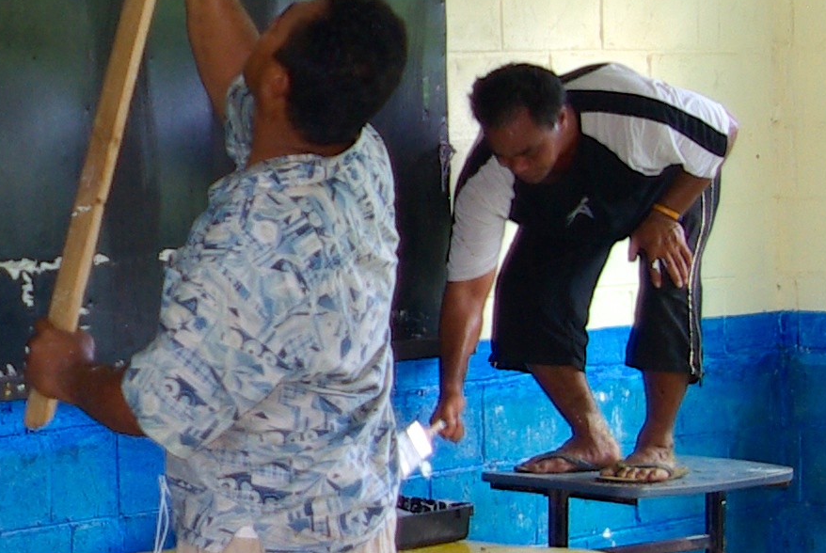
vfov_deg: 9.0
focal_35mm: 152
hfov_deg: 13.2
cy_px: 95
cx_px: -97
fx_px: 3497
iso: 200
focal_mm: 23
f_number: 4
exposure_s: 1/45
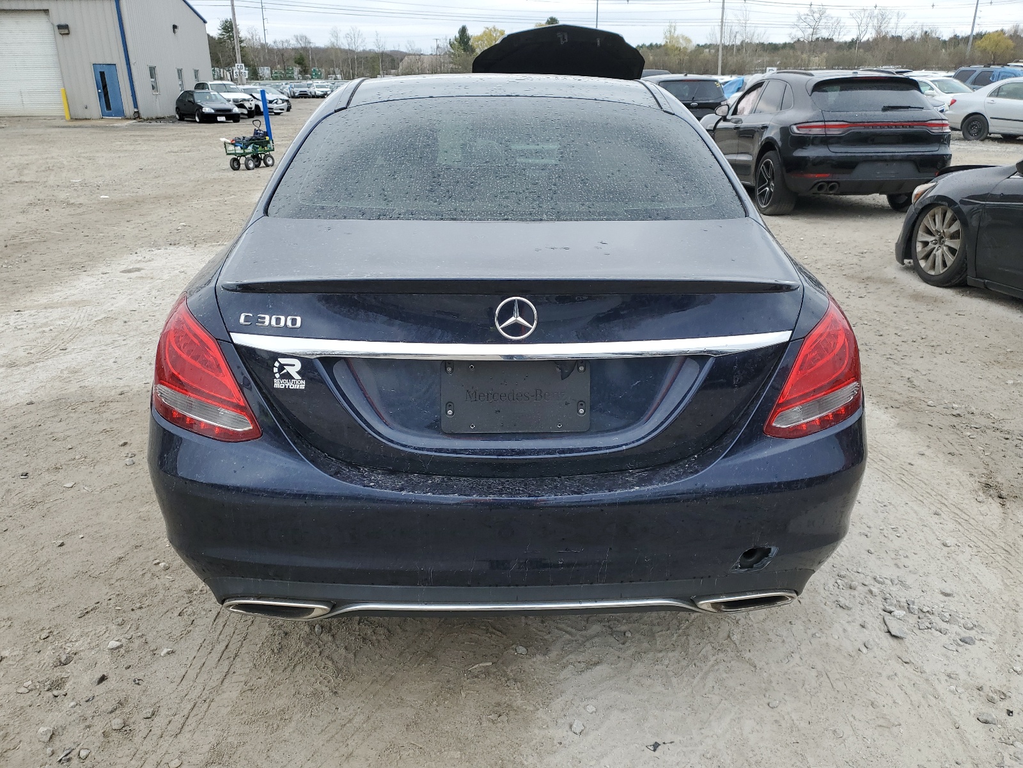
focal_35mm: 26
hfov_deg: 67.3
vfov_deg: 53.1
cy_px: 384
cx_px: 512
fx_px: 768
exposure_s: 1/909
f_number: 1.5
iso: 50
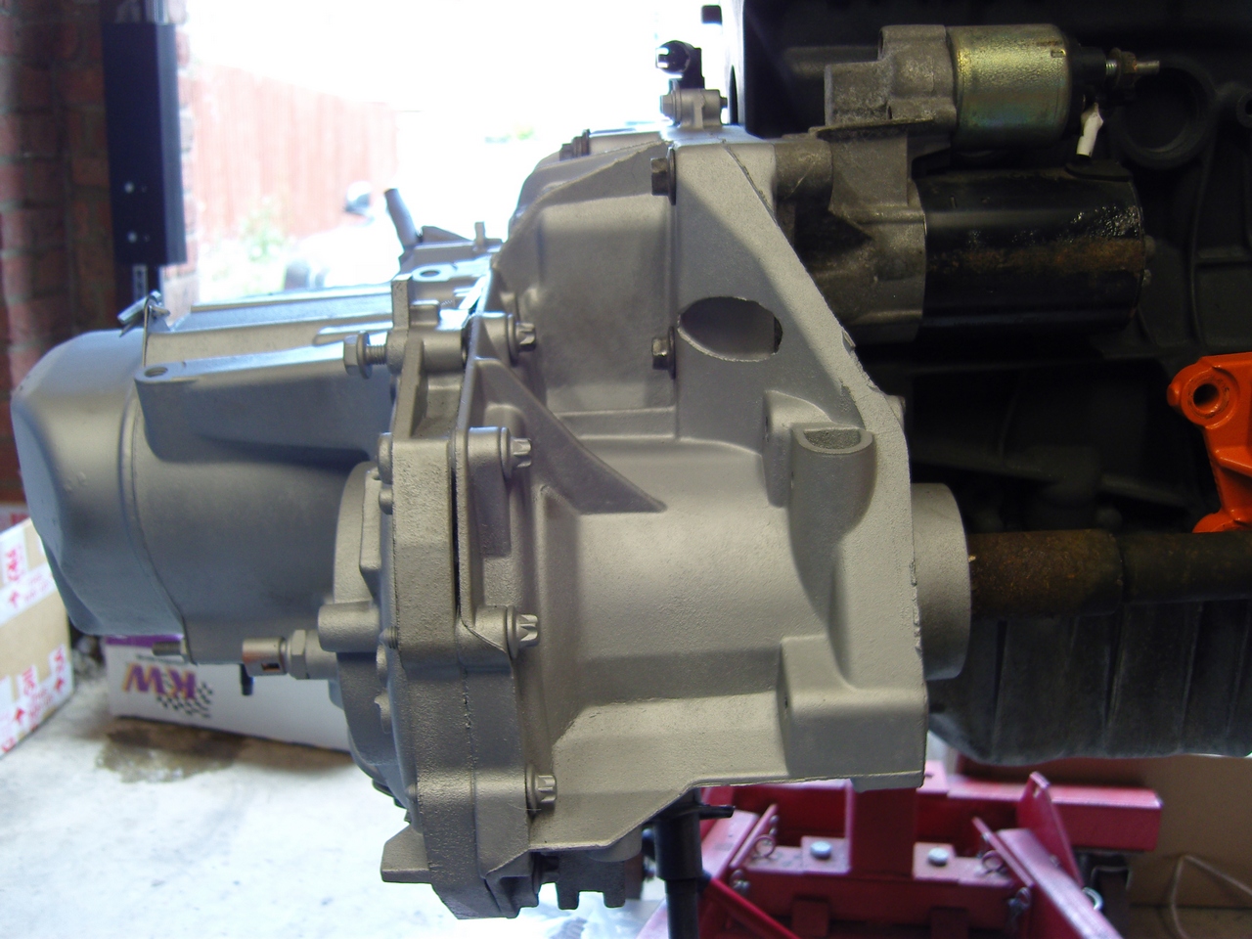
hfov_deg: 54.0
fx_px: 1230
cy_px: 470
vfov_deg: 41.8
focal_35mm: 34
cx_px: 626
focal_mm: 7.3
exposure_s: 1/40
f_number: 2.8
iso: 100
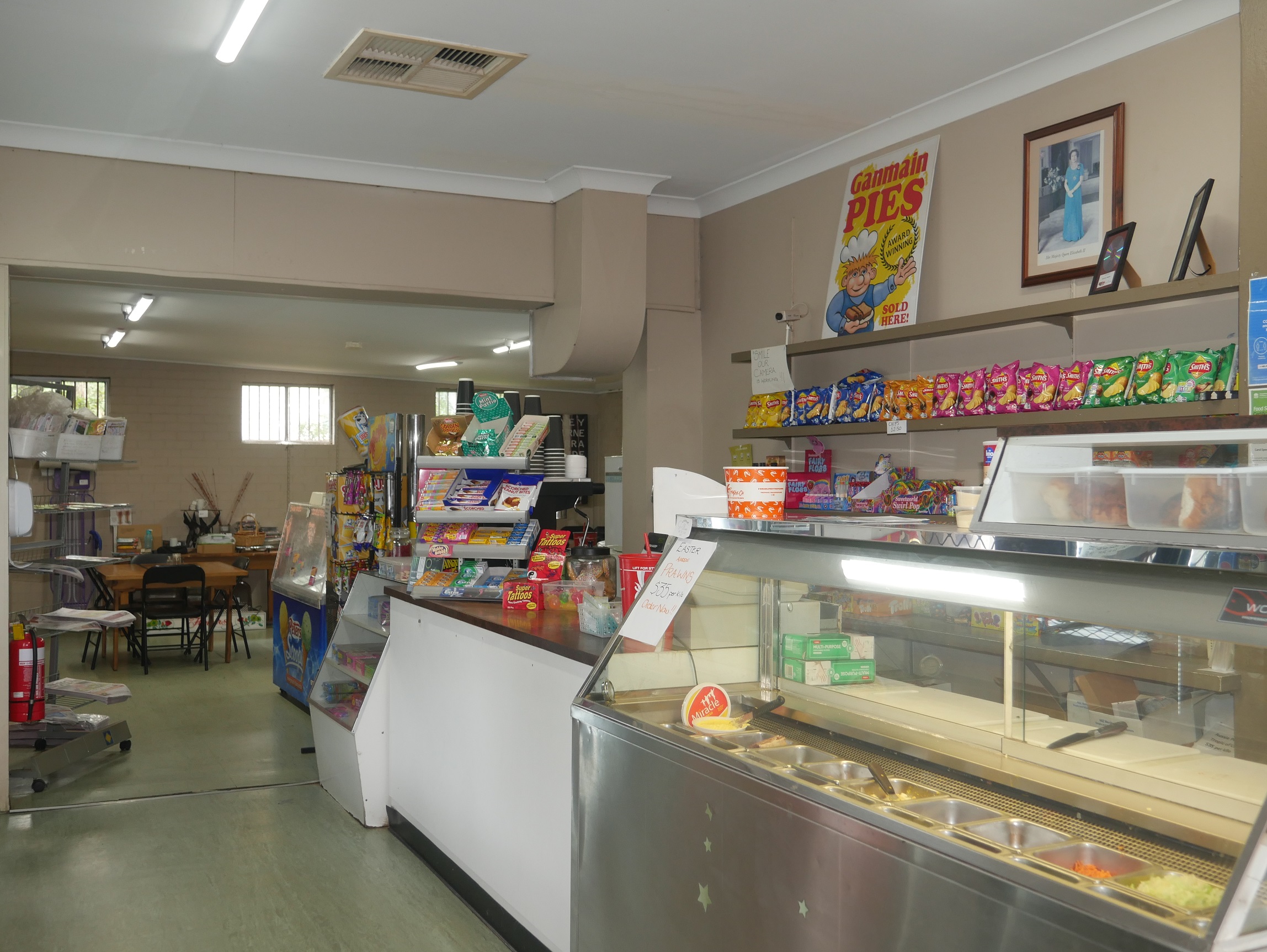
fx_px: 1318
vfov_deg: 39.7
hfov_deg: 51.3
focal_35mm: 36
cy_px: 476
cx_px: 634
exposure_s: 1/60
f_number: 4
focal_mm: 18
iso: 400
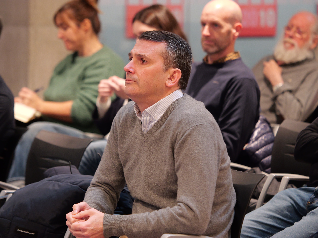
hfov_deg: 9.3
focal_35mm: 212
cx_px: 159
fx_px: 1948
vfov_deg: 7.0
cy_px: 119
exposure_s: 1/80
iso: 1600
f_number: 2.8
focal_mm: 106
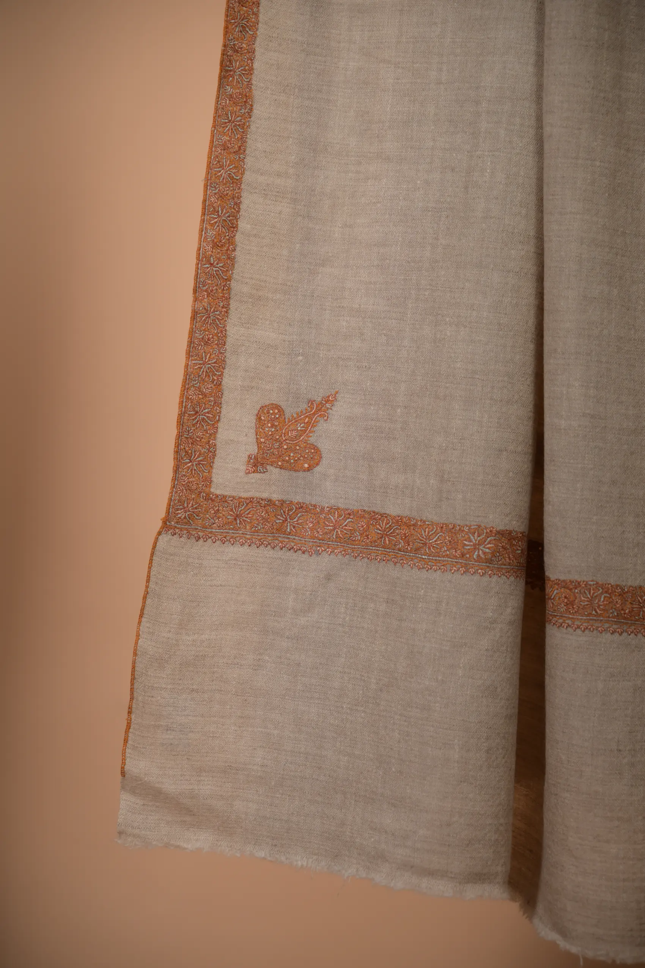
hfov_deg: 19.7
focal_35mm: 69
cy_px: 484
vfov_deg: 29.2
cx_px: 322
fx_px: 1854
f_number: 4
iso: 125
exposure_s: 1/320
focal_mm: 69
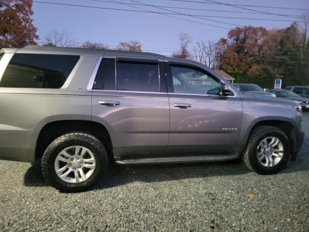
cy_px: 116
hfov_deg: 67.3
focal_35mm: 26
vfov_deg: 53.1
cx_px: 154
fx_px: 232
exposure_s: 1/24
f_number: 1.8
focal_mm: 5.4
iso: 800
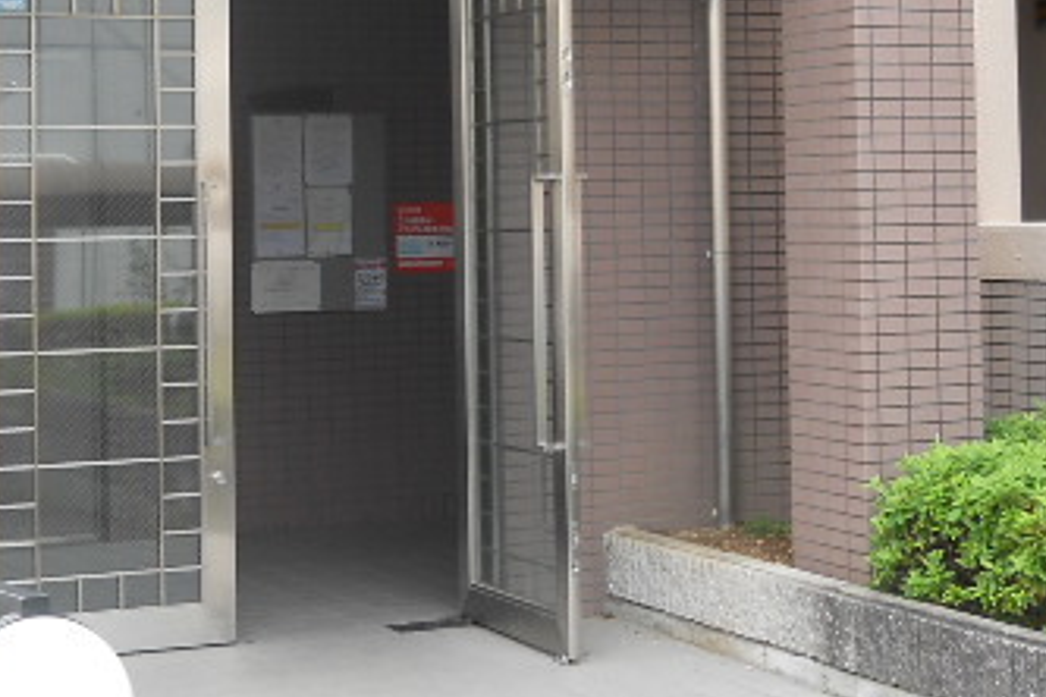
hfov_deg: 24.8
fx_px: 2382
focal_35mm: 82
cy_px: 245
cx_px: 518
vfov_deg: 16.6
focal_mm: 6.72
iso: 80
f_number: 3.1
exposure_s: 1/100
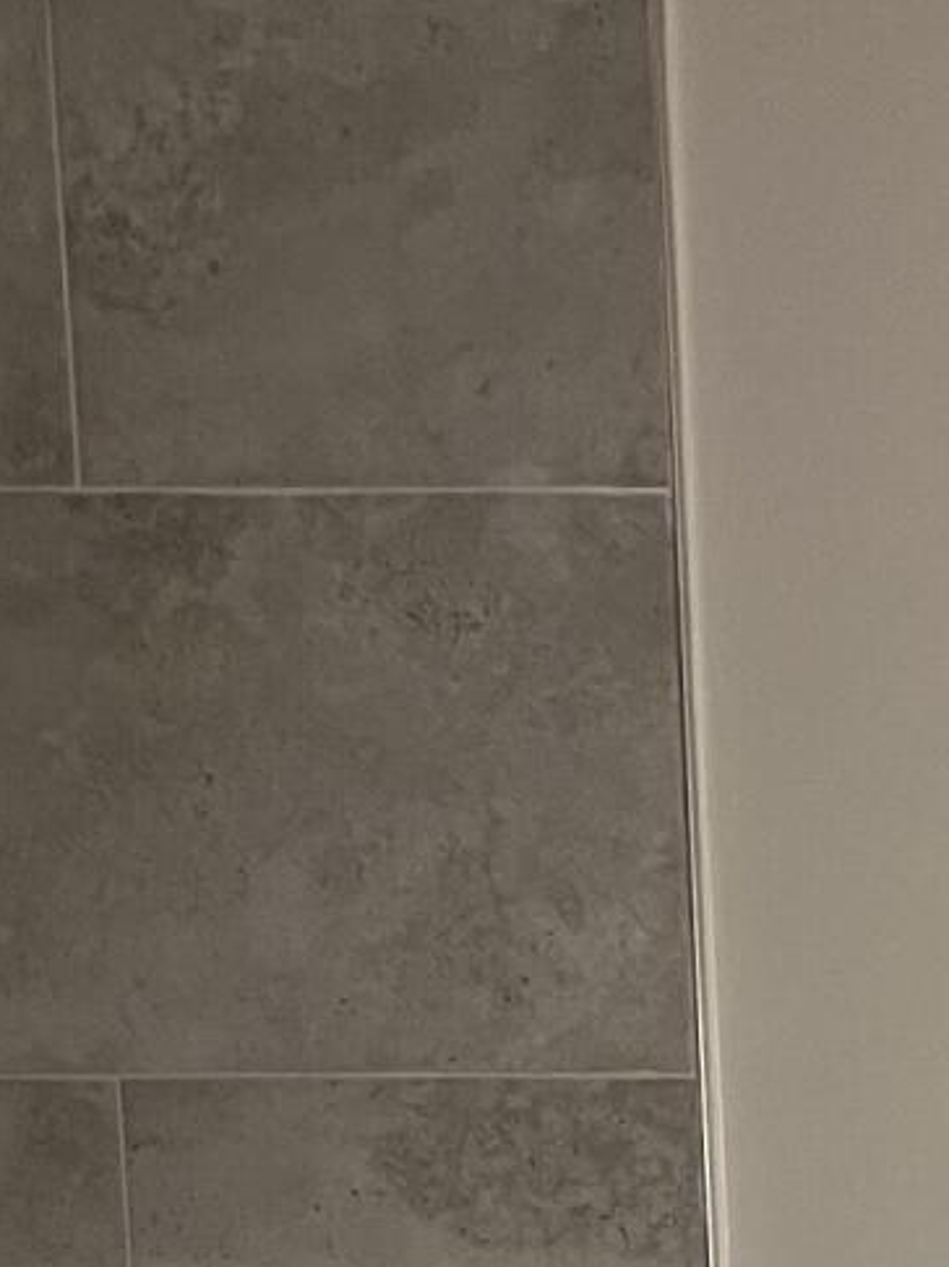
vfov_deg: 16.2
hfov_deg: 12.9
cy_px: 2104
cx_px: 1528
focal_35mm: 107
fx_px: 3915
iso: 80
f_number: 1.5
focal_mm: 5.7
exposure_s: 1/60
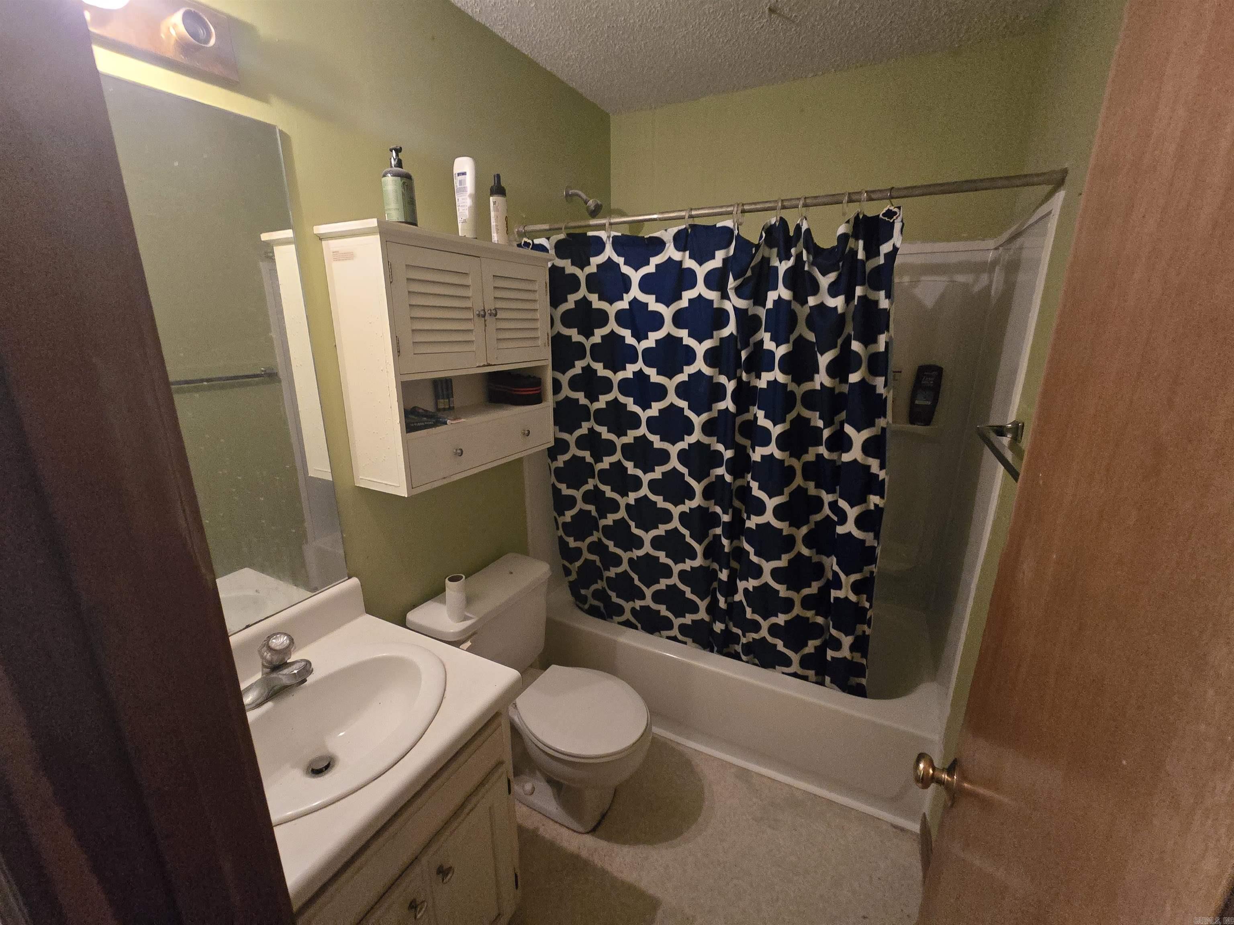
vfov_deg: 89.9
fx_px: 463
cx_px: 617
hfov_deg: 106.2
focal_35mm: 13
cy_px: 462
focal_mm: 2.2
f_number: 2.2
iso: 1600
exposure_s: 1/60
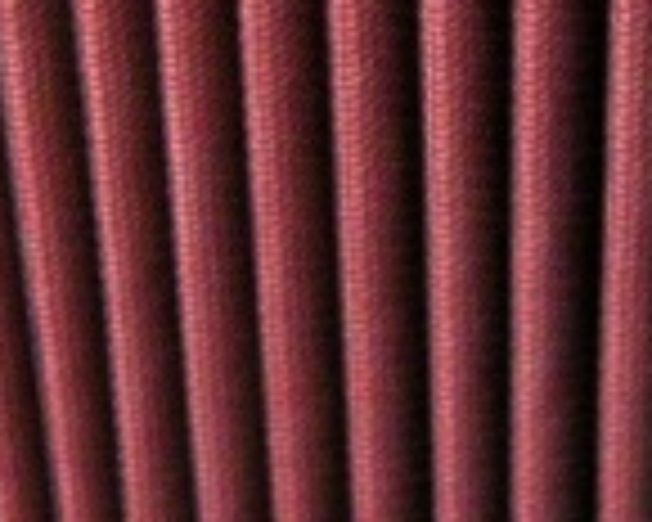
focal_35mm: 189
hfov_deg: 10.2
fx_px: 3647
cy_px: -374
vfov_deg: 7.9
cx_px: 495
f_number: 2.8
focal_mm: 5.7
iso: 258
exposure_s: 1/60
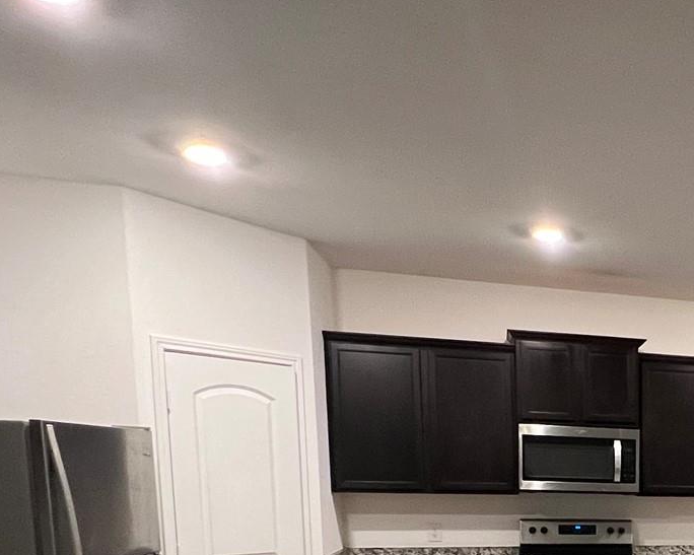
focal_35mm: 38
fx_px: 780
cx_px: 808
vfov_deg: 34.9
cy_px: 577
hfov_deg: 37.7
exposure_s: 1/60
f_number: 1.8
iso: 400
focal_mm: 1.57
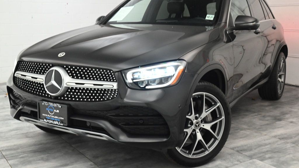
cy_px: 76
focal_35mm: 42
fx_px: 333
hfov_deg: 48.4
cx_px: 149
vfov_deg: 28.3
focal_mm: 40
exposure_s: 1/80
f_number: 8
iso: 3200
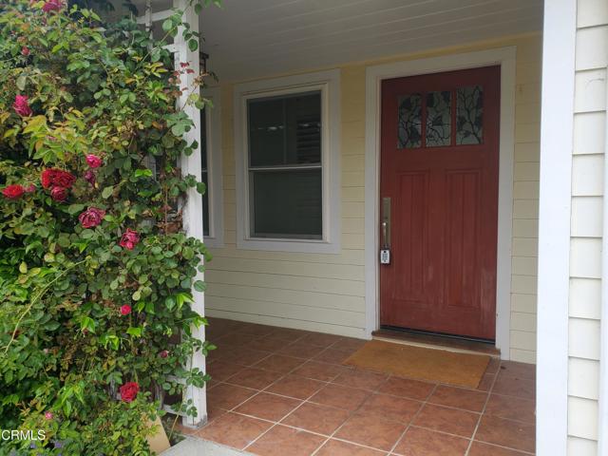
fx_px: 457
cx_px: 304
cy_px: 228
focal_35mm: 26
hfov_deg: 67.3
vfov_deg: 53.1
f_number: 2.4
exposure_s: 1/242
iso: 50
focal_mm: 4.3
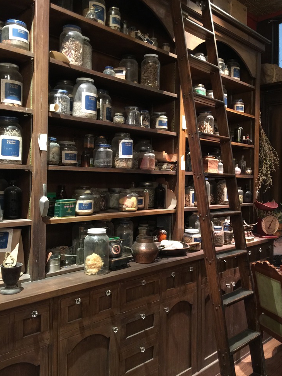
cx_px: 146
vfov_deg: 58.3
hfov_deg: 45.4
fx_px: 337
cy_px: 179
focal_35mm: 31
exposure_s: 1/4
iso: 80
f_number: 2.2
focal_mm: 4.15
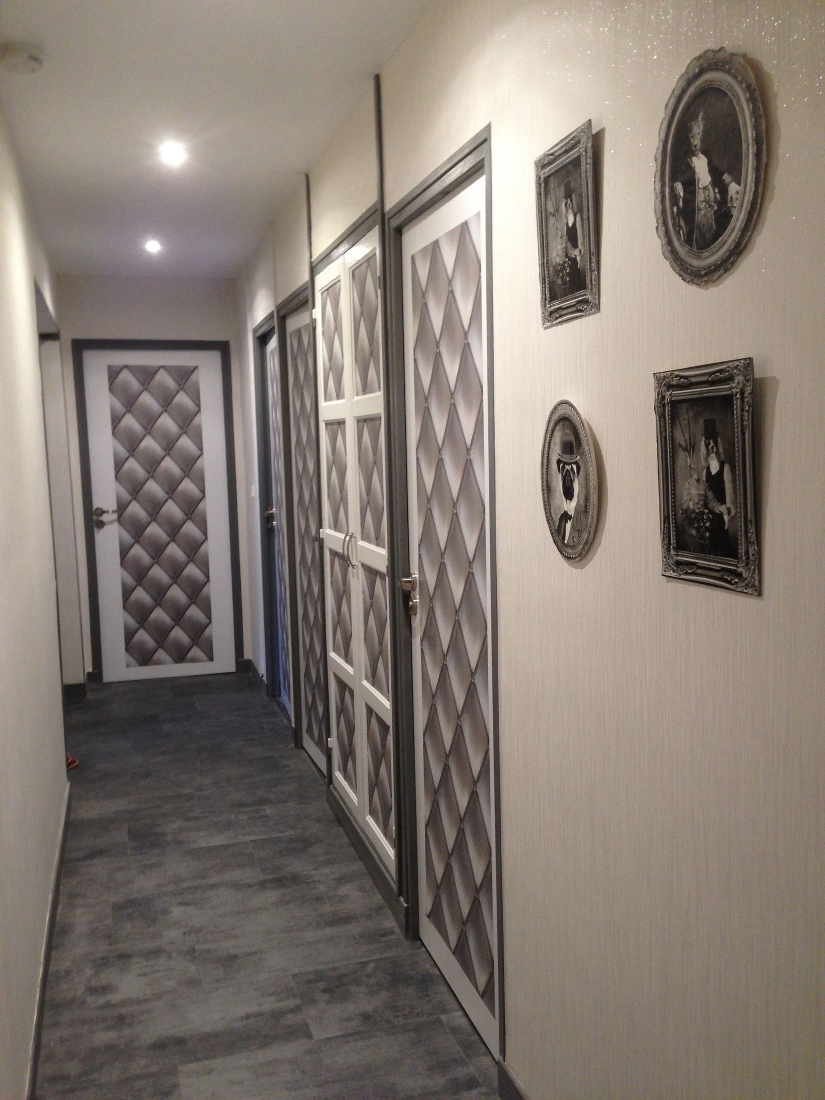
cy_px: 550
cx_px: 412
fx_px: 1049
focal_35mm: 33
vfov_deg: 55.4
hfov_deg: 42.9
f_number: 2.4
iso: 160
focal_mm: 4.12
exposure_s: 1/20
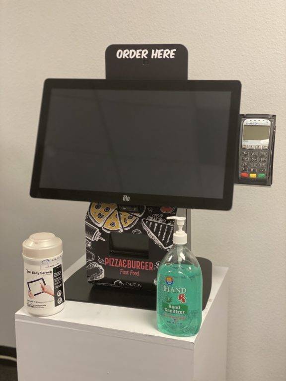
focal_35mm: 52
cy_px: 190
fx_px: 573
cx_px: 143
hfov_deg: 28.0
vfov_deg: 36.8
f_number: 2
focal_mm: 6
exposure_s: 1/40
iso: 160
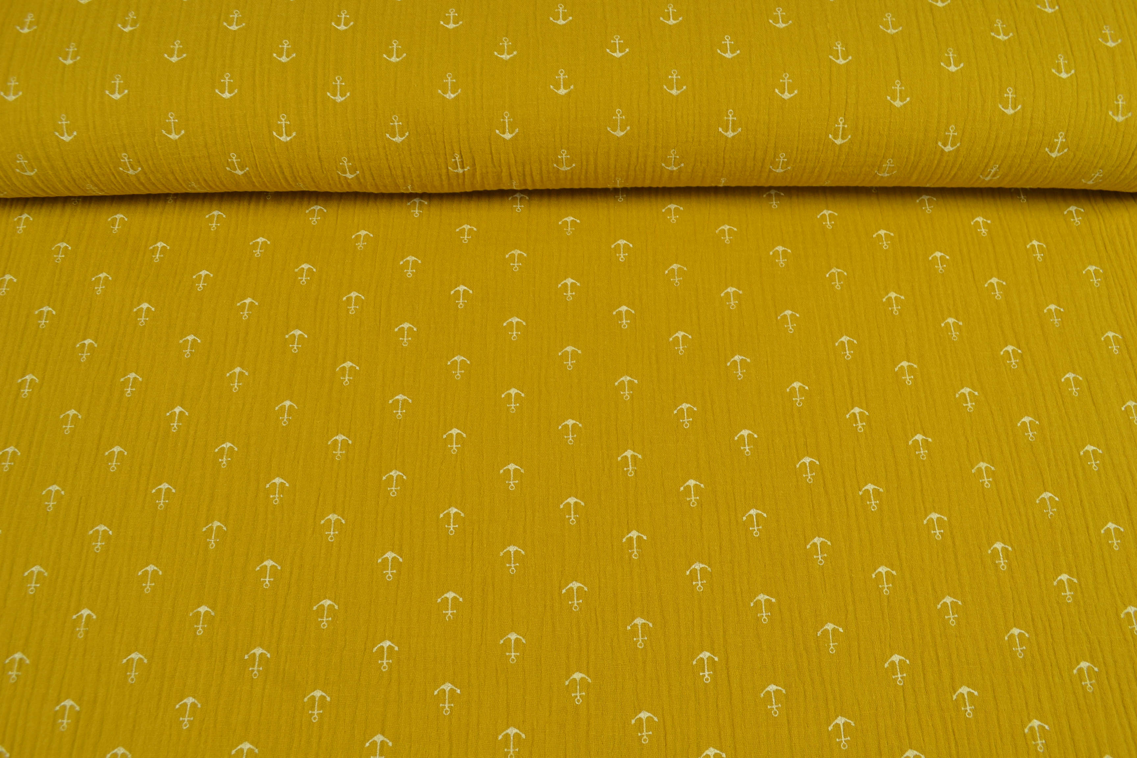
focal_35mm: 27
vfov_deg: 47.9
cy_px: 379
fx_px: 853
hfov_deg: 67.4
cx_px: 568
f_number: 8
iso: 100
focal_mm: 18
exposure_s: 1/15
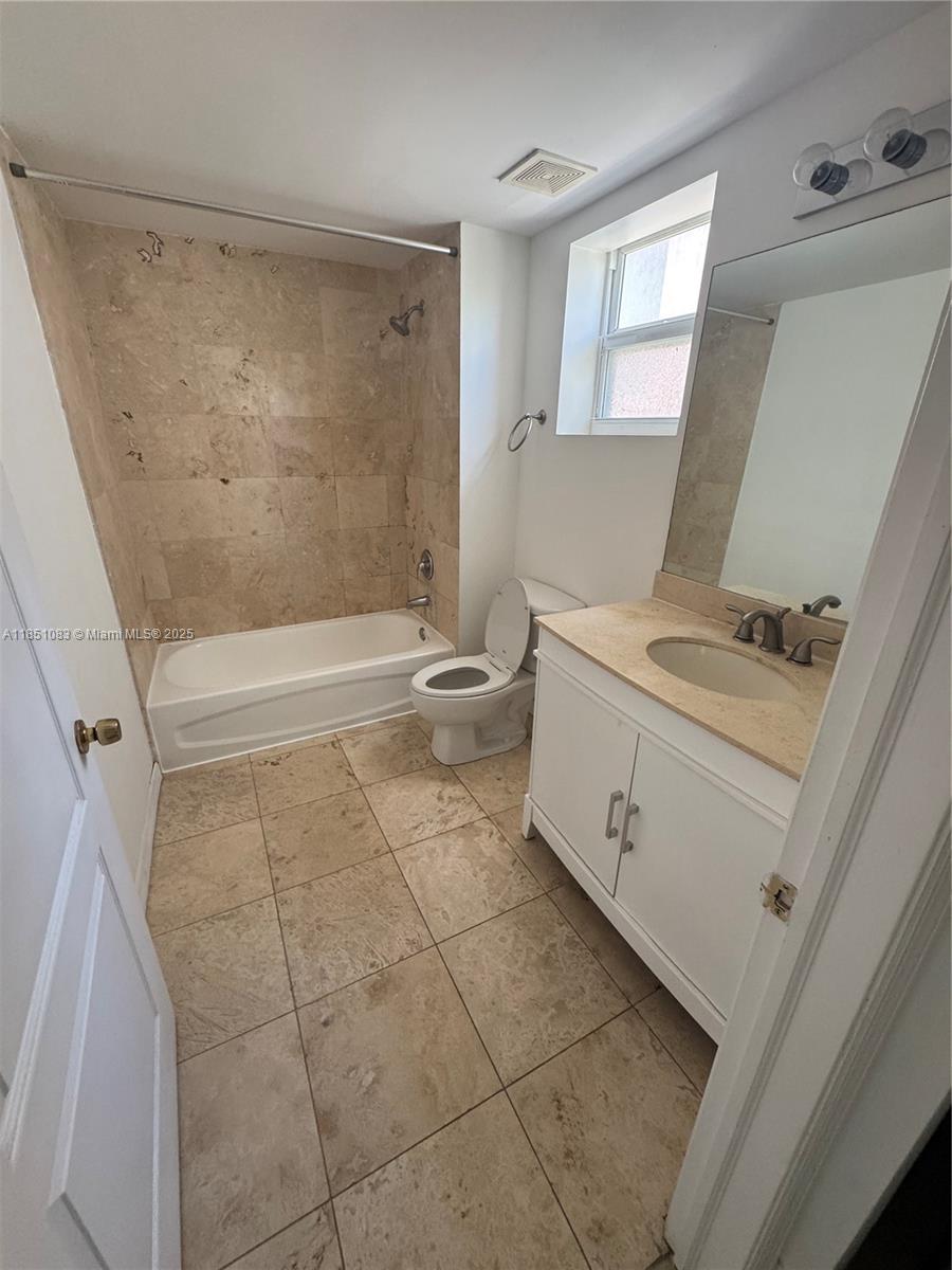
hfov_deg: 85.7
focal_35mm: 14
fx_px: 513
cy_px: 635
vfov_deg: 102.1
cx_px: 476
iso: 250
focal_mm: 2.22
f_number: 2.2
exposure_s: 1/99
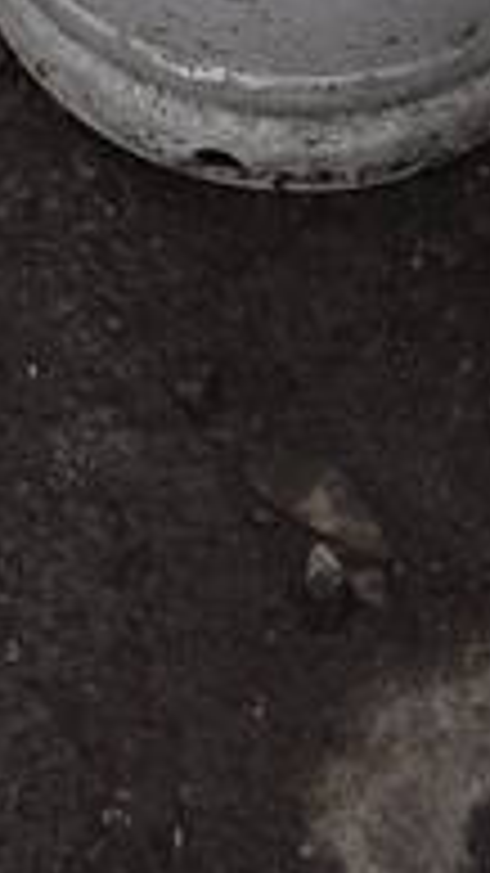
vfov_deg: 13.2
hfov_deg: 9.1
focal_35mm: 133
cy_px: -1024
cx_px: 243
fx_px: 3075
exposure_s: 1/400
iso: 200
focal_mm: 18
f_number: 7.1
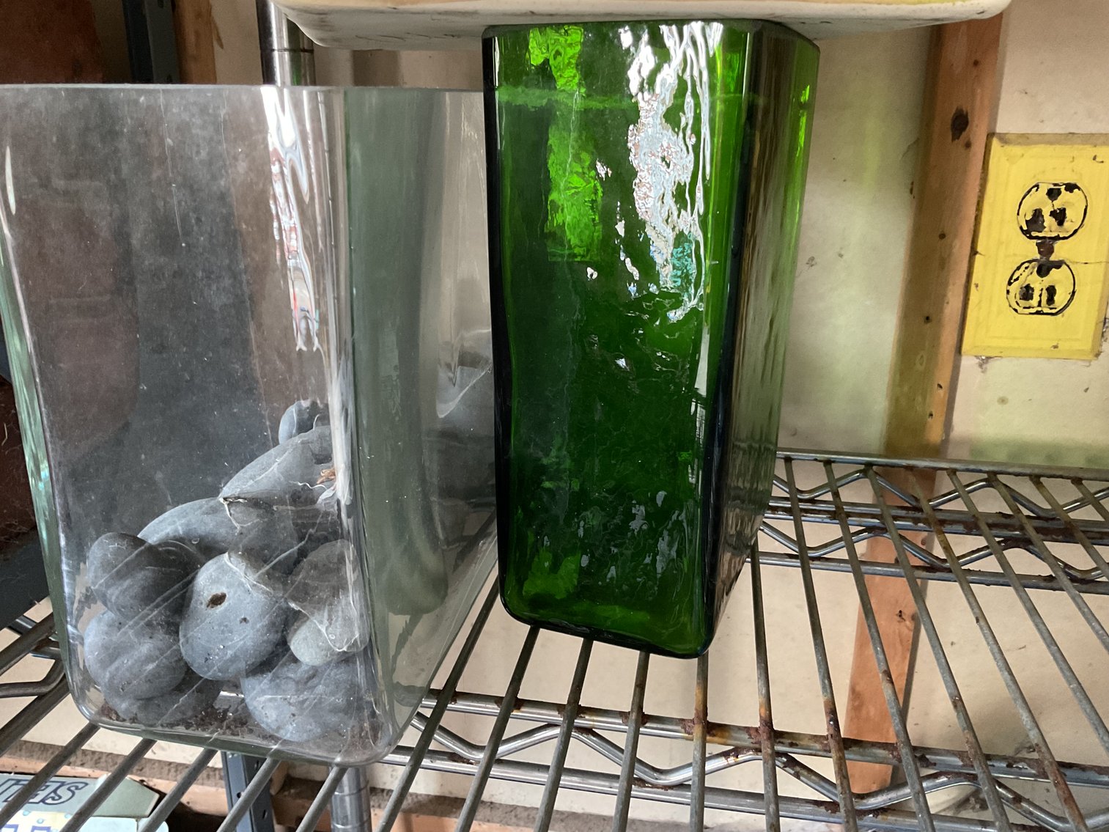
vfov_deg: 48.2
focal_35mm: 29
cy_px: 416
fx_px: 929
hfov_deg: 61.7
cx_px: 554
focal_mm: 3
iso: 250
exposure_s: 1/25
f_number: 1.8
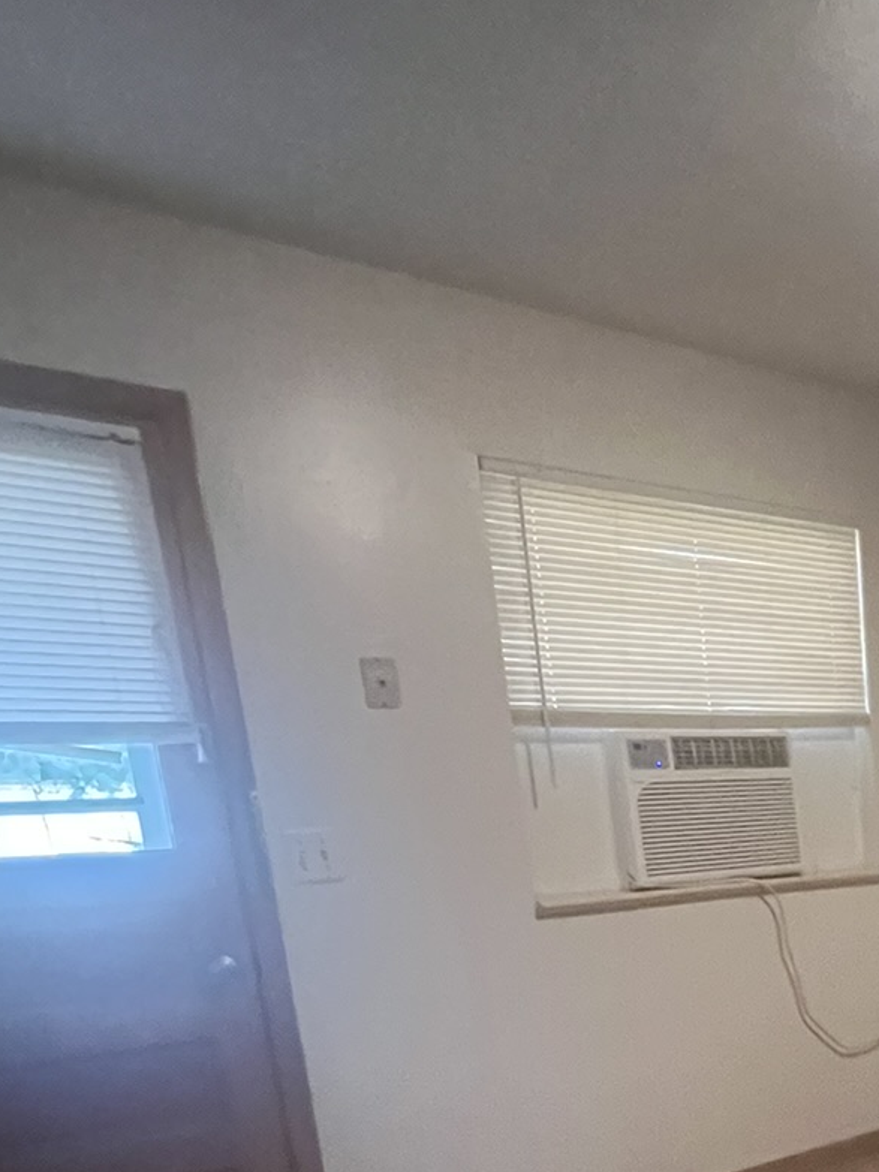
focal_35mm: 34
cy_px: 1093
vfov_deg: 47.5
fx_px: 1151
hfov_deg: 34.5
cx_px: 1021
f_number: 1.8
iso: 1000
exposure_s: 1/40
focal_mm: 1.57
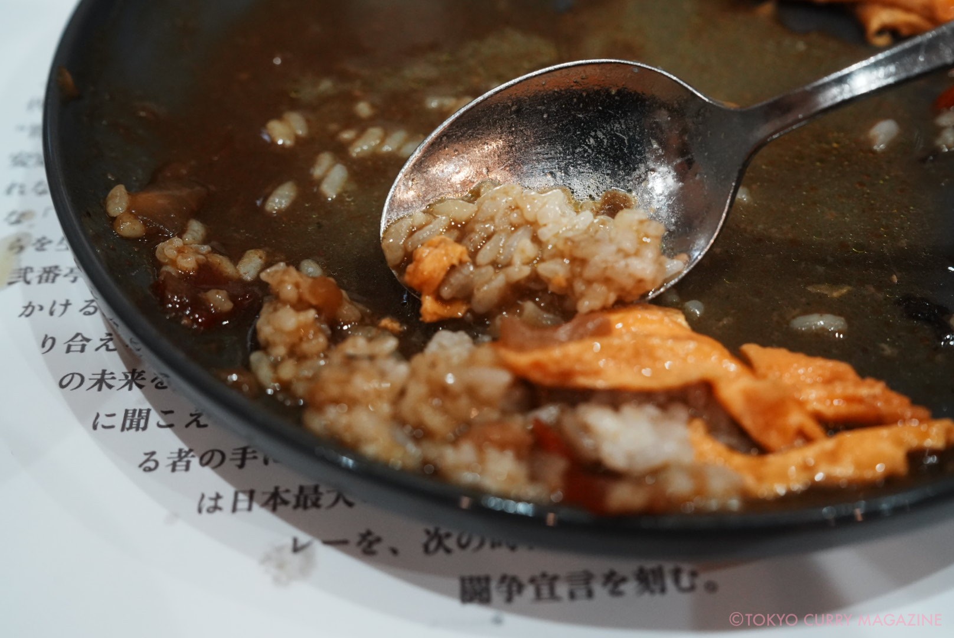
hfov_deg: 47.4
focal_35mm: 41
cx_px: 477
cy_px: 319
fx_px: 1087
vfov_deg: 32.7
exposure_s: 1/125
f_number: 6.3
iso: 4000
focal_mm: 41
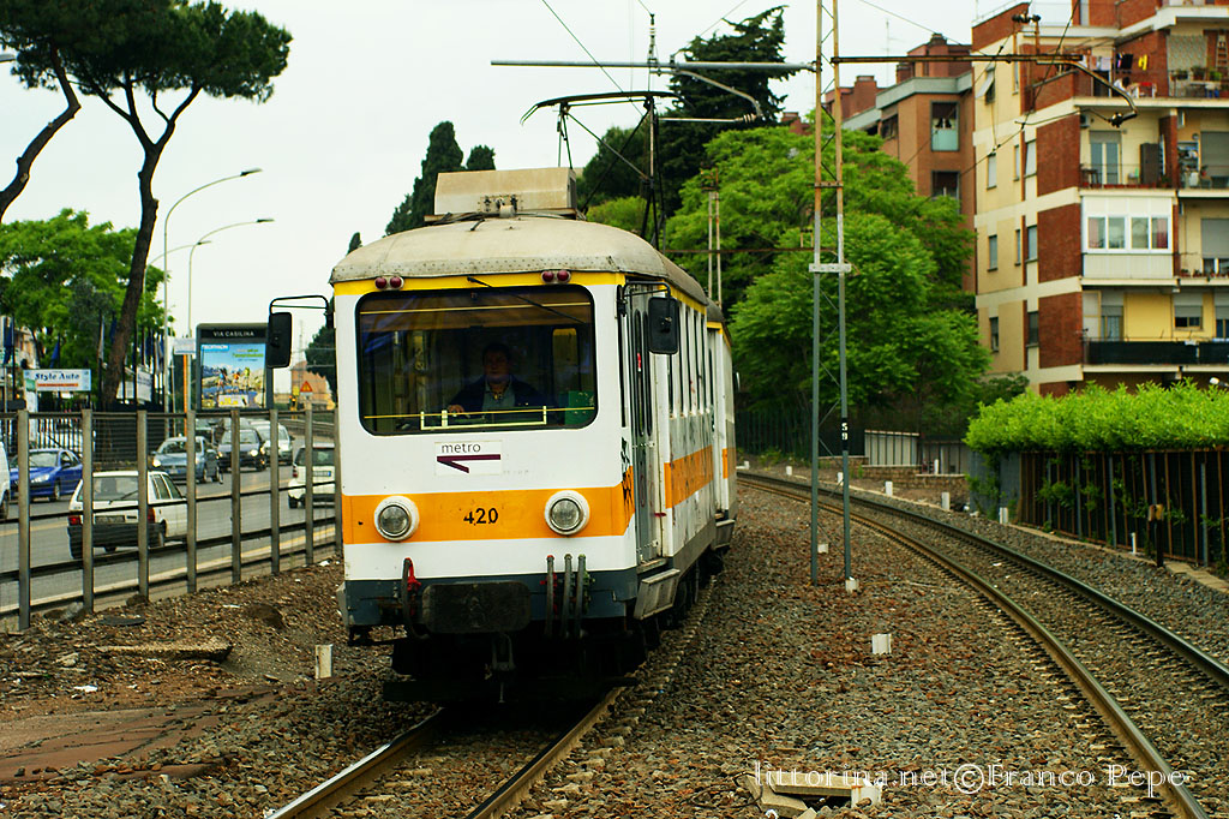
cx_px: 614
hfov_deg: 22.6
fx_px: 3071
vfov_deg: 15.2
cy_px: 410
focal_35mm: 90
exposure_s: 1/250
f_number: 5
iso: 200
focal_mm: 60
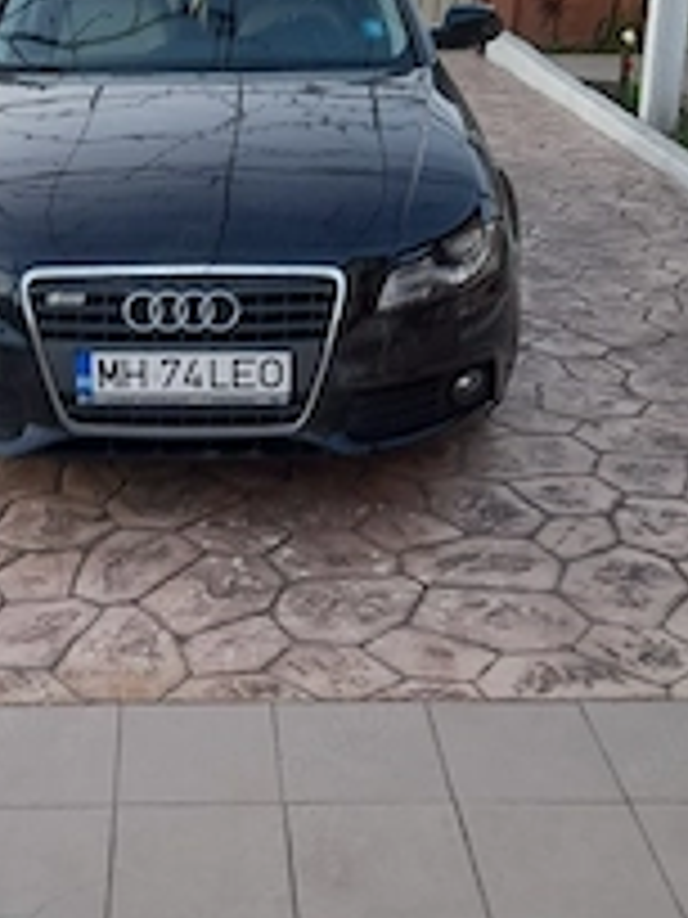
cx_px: 157
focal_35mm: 49
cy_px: 382
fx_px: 1299
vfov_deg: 38.8
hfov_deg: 29.1
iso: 50
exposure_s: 1/50
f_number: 2
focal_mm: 4.6
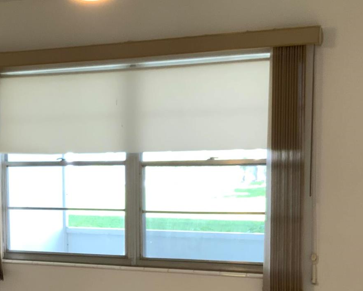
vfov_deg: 22.9
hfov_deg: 27.5
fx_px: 709
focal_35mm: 66
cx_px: 26
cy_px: 225
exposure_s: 1/60
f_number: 1.8
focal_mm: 3
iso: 160
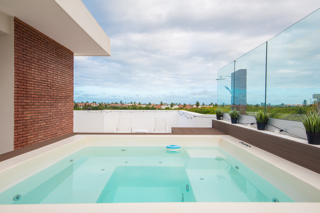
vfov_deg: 57.3
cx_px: 160
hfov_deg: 78.6
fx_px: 196
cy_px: 106
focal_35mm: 22
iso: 100
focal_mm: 22
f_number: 9
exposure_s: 1/40
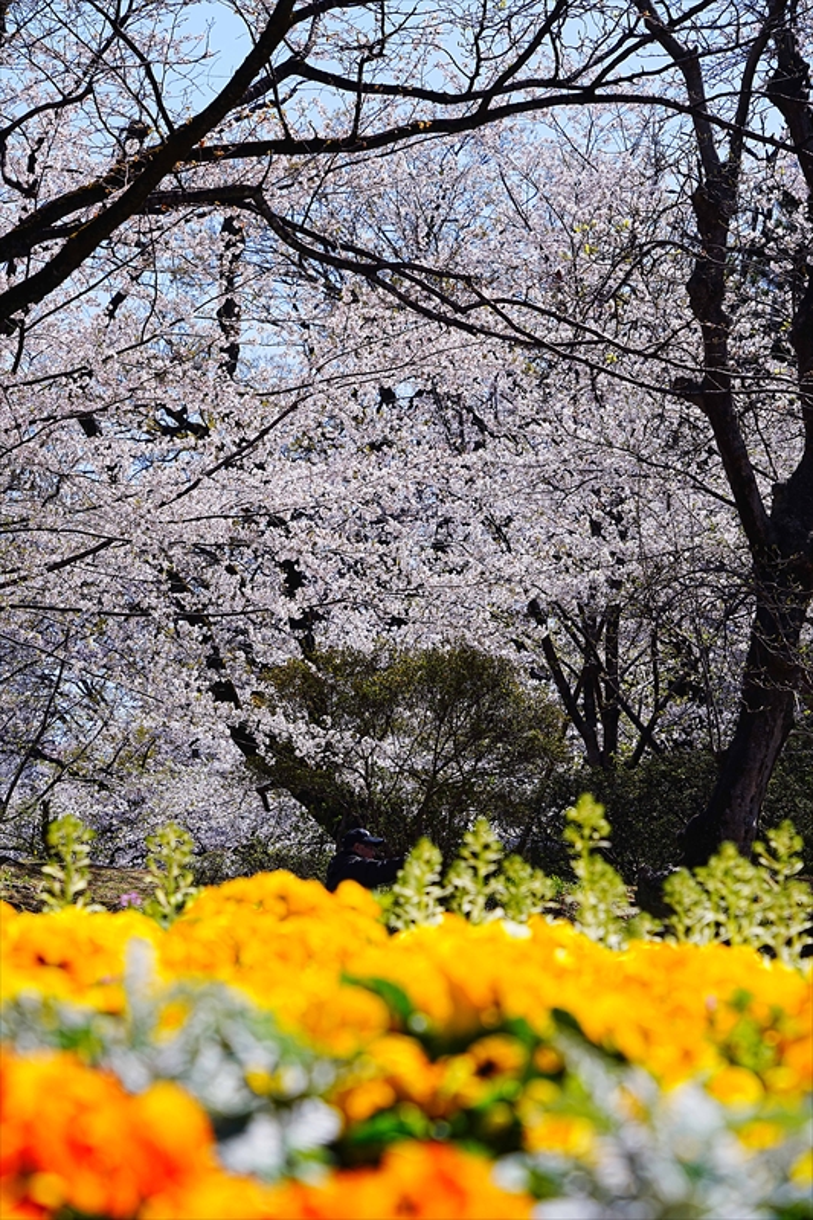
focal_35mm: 88
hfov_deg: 15.5
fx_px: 2982
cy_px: 610
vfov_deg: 23.1
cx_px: 406
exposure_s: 1/320
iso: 100
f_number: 8
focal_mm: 88
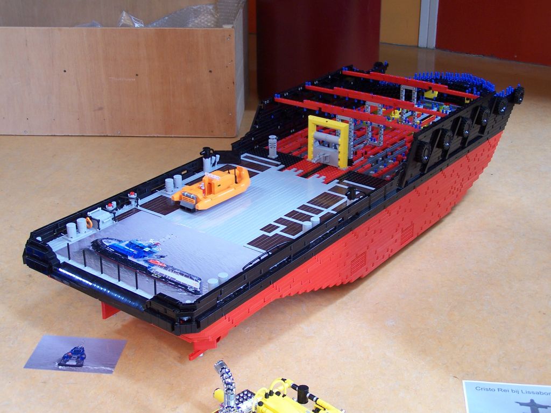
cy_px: 206
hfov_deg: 37.5
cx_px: 276
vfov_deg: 28.6
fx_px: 812
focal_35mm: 51
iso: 80
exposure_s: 1/4
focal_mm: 8.5
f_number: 3
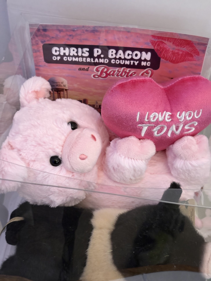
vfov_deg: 36.8
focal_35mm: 52
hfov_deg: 28.0
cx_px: 106
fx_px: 423
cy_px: 140
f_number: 1.6
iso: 320
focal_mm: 5.96
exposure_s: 1/30
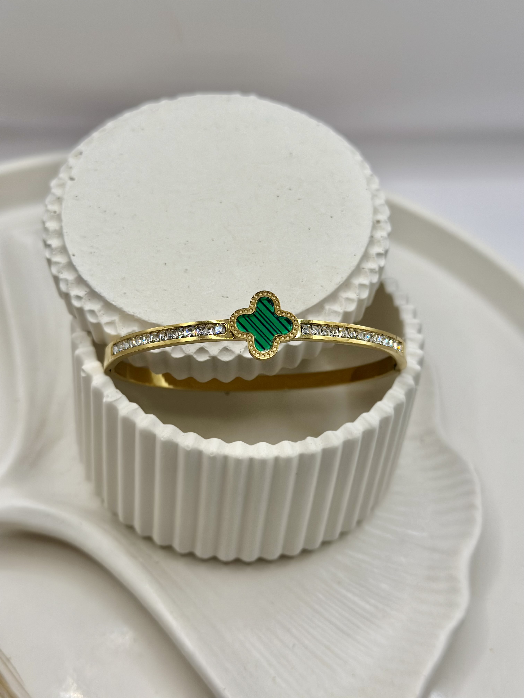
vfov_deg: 39.7
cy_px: 349
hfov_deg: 30.3
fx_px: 969
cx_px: 262
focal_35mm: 48
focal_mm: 6.86
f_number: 1.78
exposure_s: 1/911
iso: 80
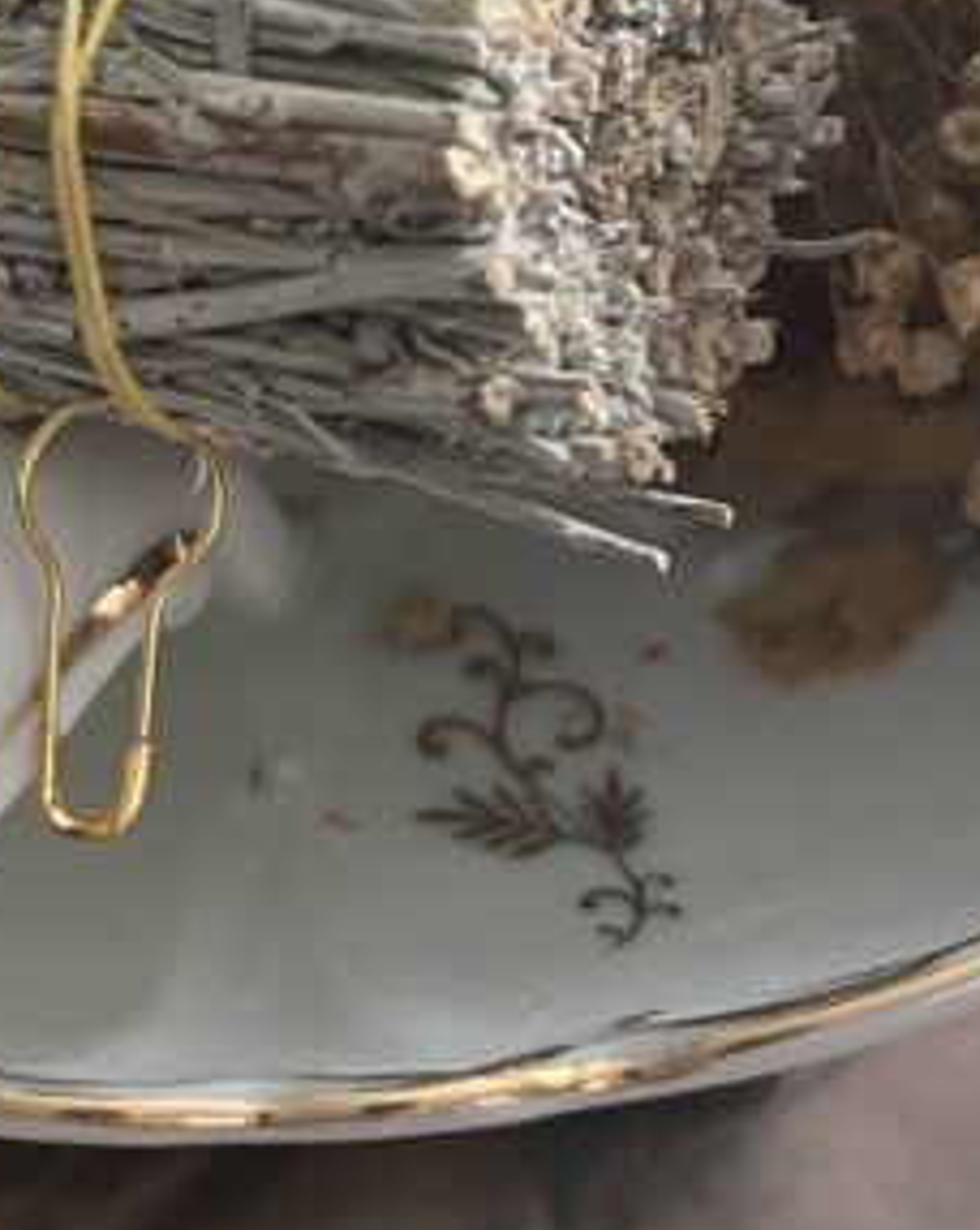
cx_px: 4
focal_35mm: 91
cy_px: 391
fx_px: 3306
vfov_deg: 21.0
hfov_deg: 16.5
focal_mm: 5.7
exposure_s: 1/60
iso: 250
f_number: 1.5
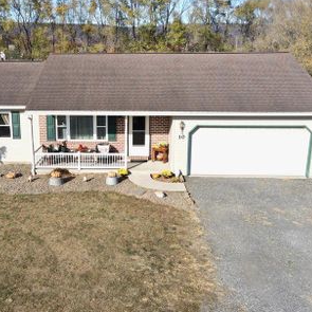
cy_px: 155
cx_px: 109
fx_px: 367
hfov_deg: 45.5
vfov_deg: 46.0
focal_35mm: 36
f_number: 2.8
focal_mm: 4.5
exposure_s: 1/500
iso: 100
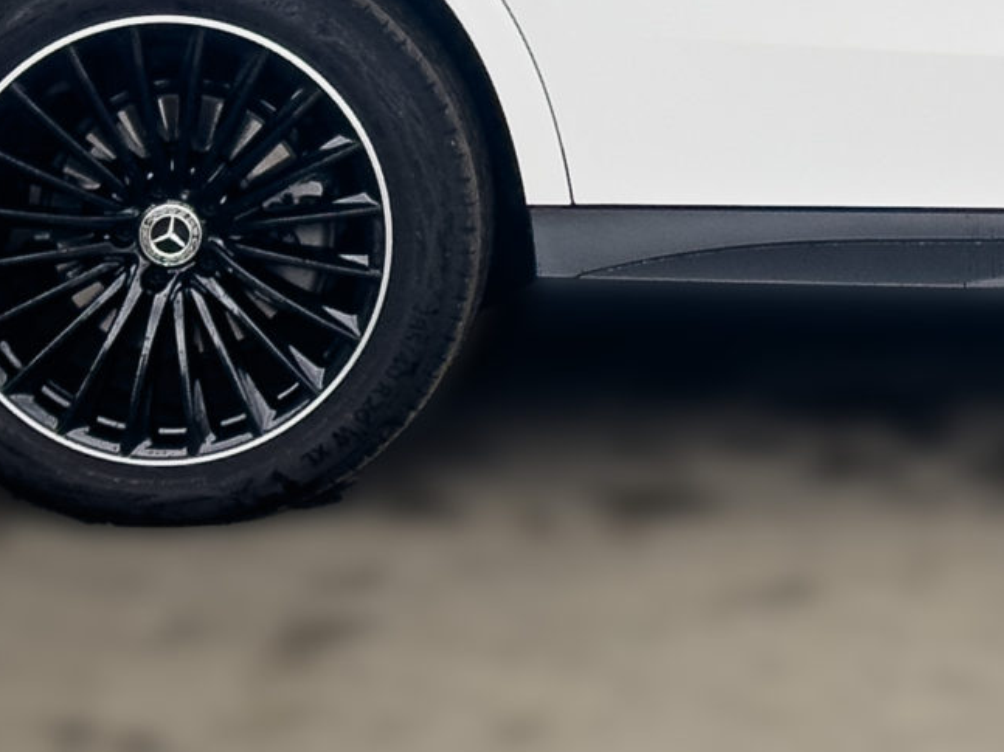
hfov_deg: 10.2
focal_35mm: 190
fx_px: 5510
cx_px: 1246
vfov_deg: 7.7
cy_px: -391
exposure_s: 1/600
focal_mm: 6.86
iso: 64
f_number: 1.8
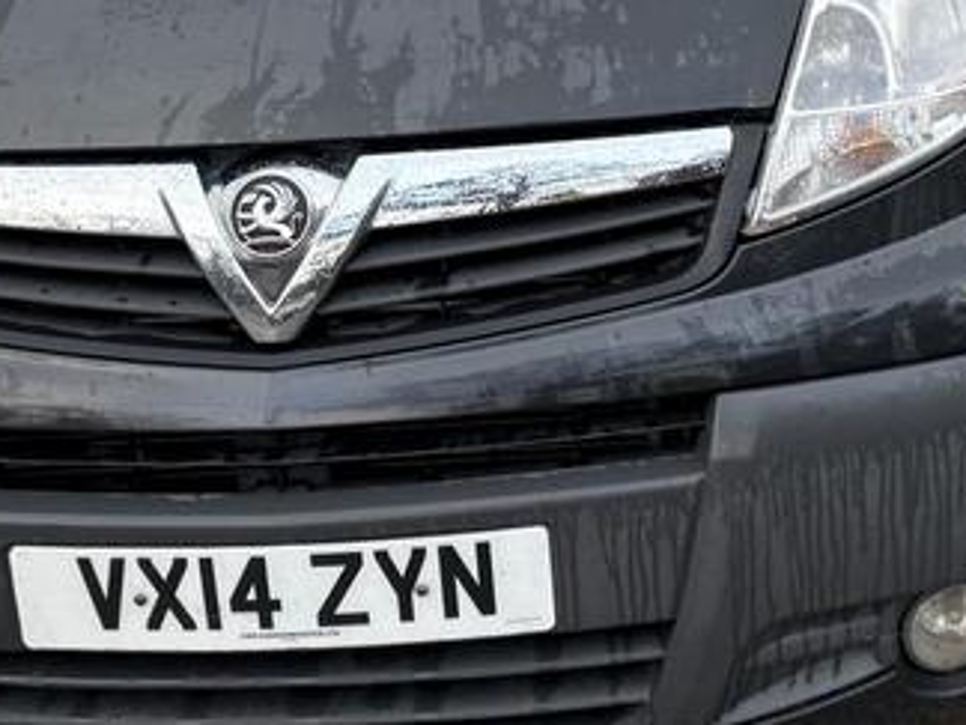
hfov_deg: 26.8
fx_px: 2009
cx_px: 677
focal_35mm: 72
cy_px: 15
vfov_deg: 19.9
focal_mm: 5.96
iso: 64
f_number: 1.6
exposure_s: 1/170
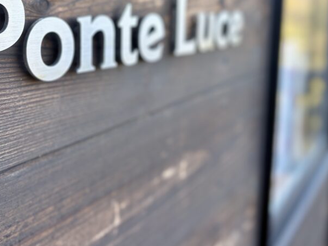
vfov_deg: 32.2
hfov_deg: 42.9
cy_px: 57
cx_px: 157
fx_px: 417
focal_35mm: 44
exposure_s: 1/133
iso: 40
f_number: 1.6
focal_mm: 5.96
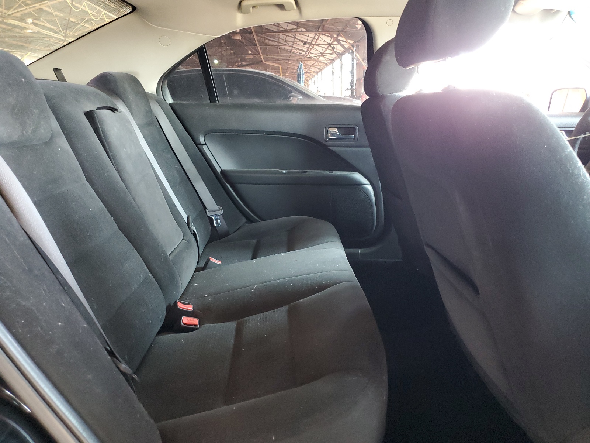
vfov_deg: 53.1
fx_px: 443
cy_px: 222
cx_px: 295
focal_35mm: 26
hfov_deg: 67.3
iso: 318
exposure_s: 1/60.2
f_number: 1.5
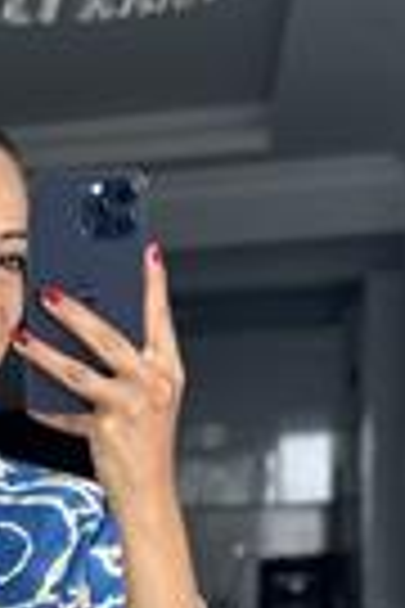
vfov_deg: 10.8
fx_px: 3155
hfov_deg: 7.3
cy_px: 761
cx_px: -90
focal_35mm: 187
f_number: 1.78
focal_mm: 6.86
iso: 100
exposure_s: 1/163
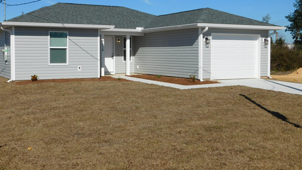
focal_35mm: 47
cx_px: 131
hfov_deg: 43.6
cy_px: 71
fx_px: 376
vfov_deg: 25.4
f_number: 7
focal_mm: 6.3
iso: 125
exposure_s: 1/800
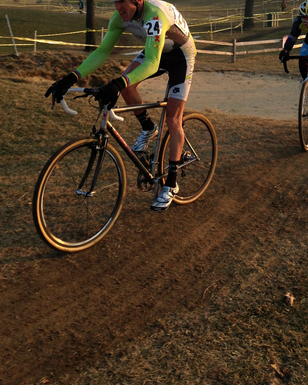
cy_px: 62
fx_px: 627
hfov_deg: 27.5
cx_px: 188
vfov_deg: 32.9
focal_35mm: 55
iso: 50
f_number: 2.4
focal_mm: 4.13
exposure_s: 1/475
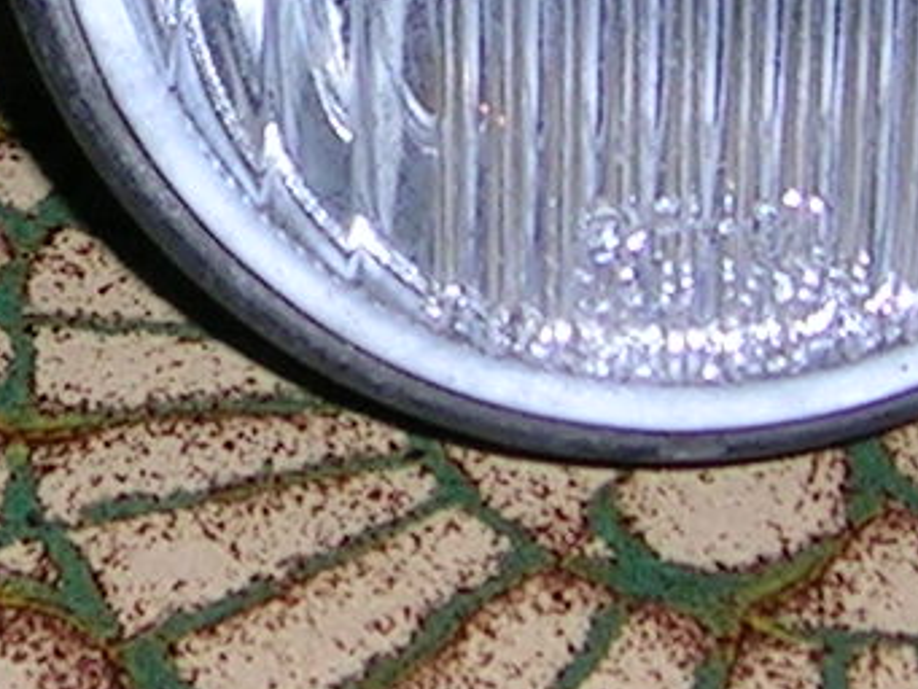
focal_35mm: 210
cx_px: 48
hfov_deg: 9.4
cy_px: -223
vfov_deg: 7.0
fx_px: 5571
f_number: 2.8
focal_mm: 5.4
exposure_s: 1/60.1
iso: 50
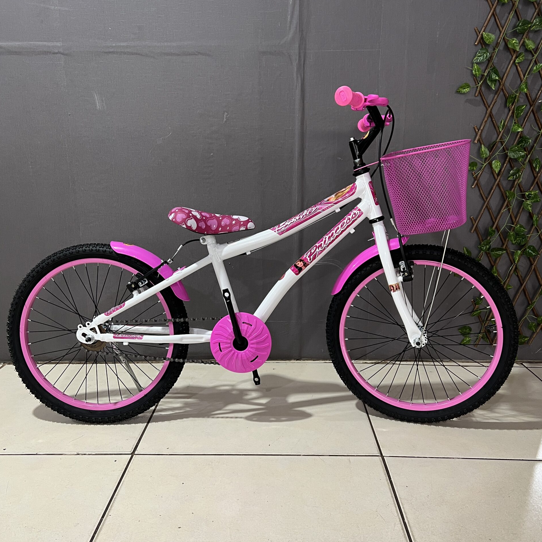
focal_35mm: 31
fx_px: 549
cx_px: 271
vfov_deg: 52.5
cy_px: 285
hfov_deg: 52.5
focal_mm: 5.7
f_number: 1.5
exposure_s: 1/60
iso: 125
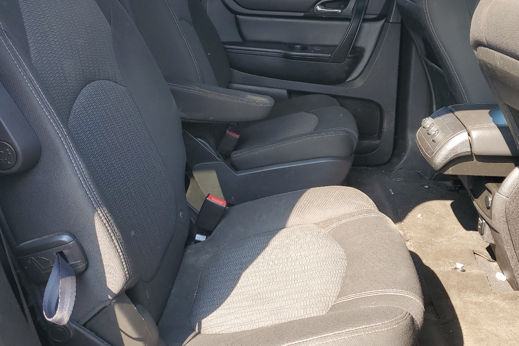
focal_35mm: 37
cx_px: 280
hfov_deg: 51.8
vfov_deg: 35.9
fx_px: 534
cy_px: 151
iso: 50
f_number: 1.5
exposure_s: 1/303
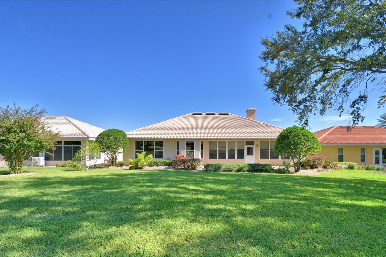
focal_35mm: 17
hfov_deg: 93.2
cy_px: 145
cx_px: 203
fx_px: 182
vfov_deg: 70.1
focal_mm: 10
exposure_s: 1/250
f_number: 9
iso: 100
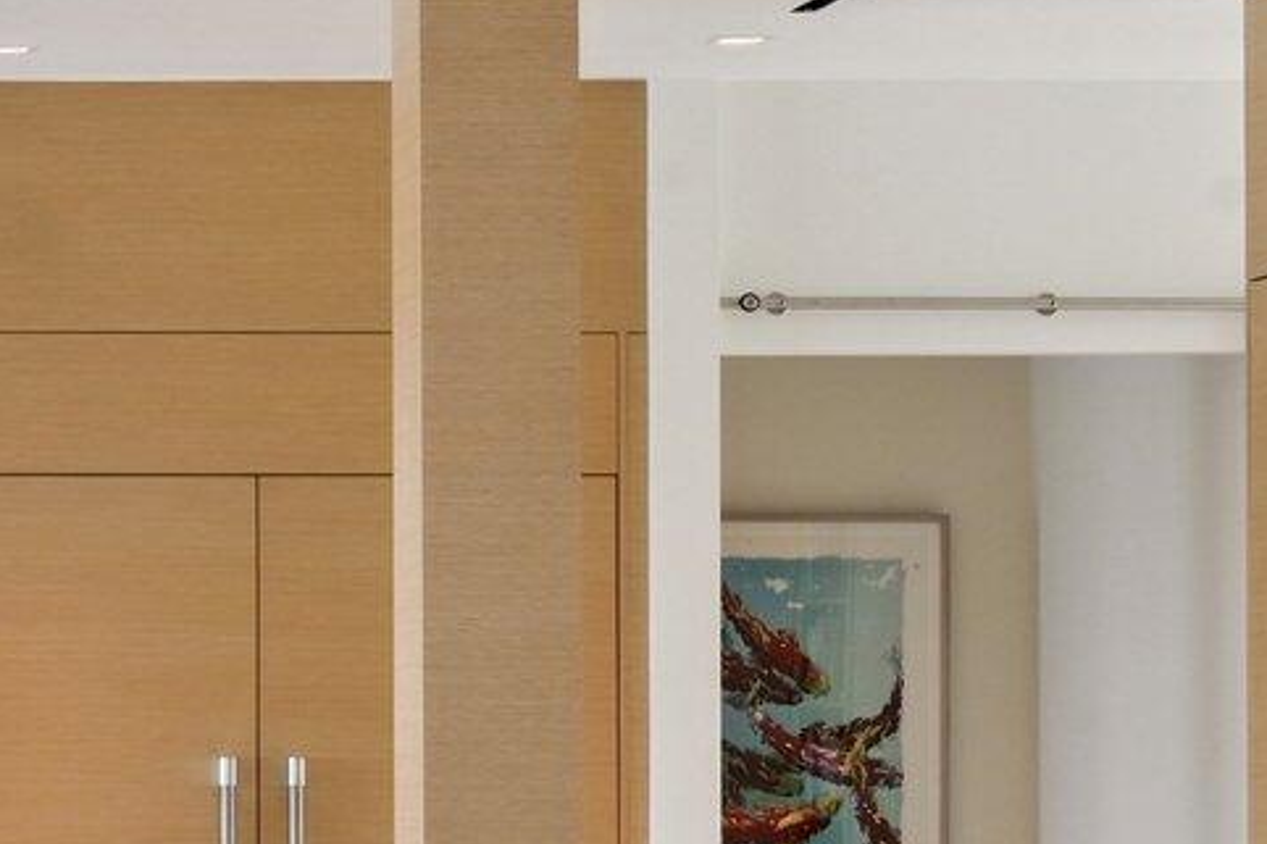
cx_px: -678
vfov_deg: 9.0
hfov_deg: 12.7
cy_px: 262
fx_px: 5383
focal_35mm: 153
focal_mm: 36
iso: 400
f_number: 11
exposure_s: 1/40
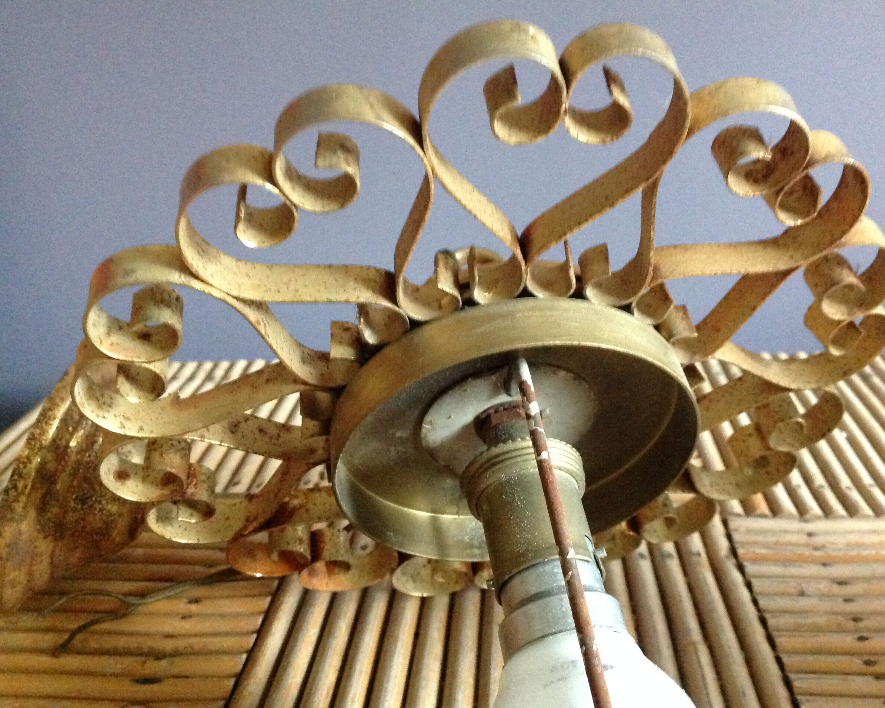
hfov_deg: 49.0
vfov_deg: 40.1
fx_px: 969
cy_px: 352
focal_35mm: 37
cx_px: 478
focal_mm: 4.28
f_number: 2.4
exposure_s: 1/15
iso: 800
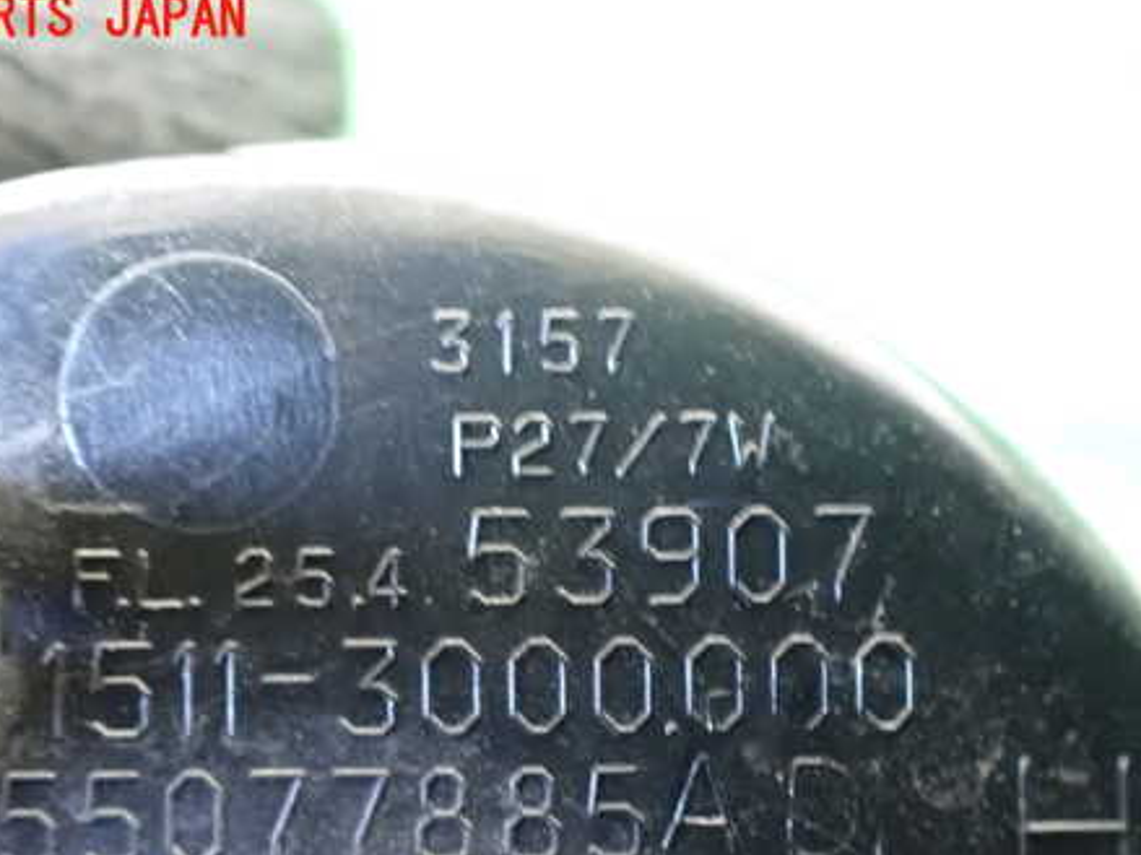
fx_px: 1351
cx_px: 554
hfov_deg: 45.8
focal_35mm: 41
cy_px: 572
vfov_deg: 34.8
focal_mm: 5.4
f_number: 2.3
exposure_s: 1/30
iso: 1600
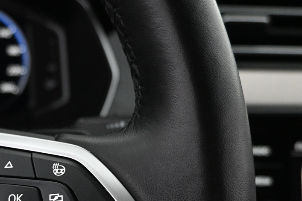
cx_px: 35
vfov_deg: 23.9
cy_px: 180
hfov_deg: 34.4
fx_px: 461
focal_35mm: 55
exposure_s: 1/40
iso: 1600
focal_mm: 16
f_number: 3.5
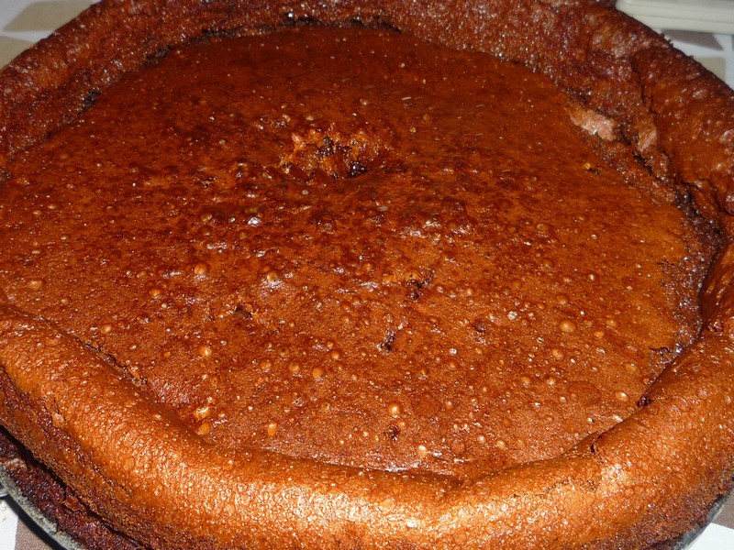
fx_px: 997
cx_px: 367
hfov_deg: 40.4
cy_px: 275
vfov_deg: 30.9
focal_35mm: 47
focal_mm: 5.8
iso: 100
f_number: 4
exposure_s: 1/30
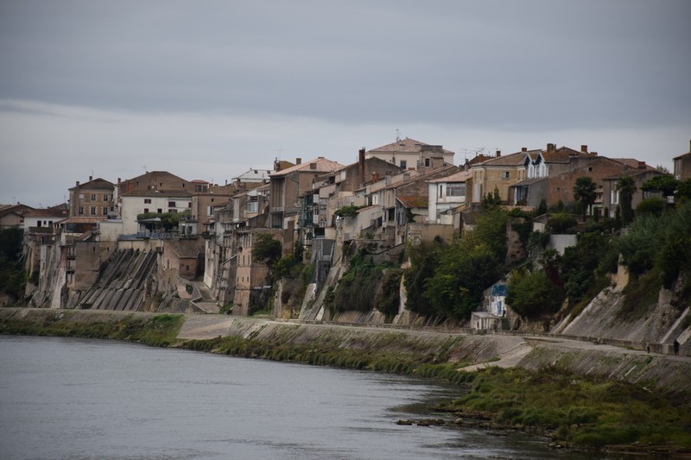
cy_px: 230
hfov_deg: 9.8
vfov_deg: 6.5
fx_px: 4030
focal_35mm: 210
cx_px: 346
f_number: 5.6
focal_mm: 140
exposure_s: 1/250
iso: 560
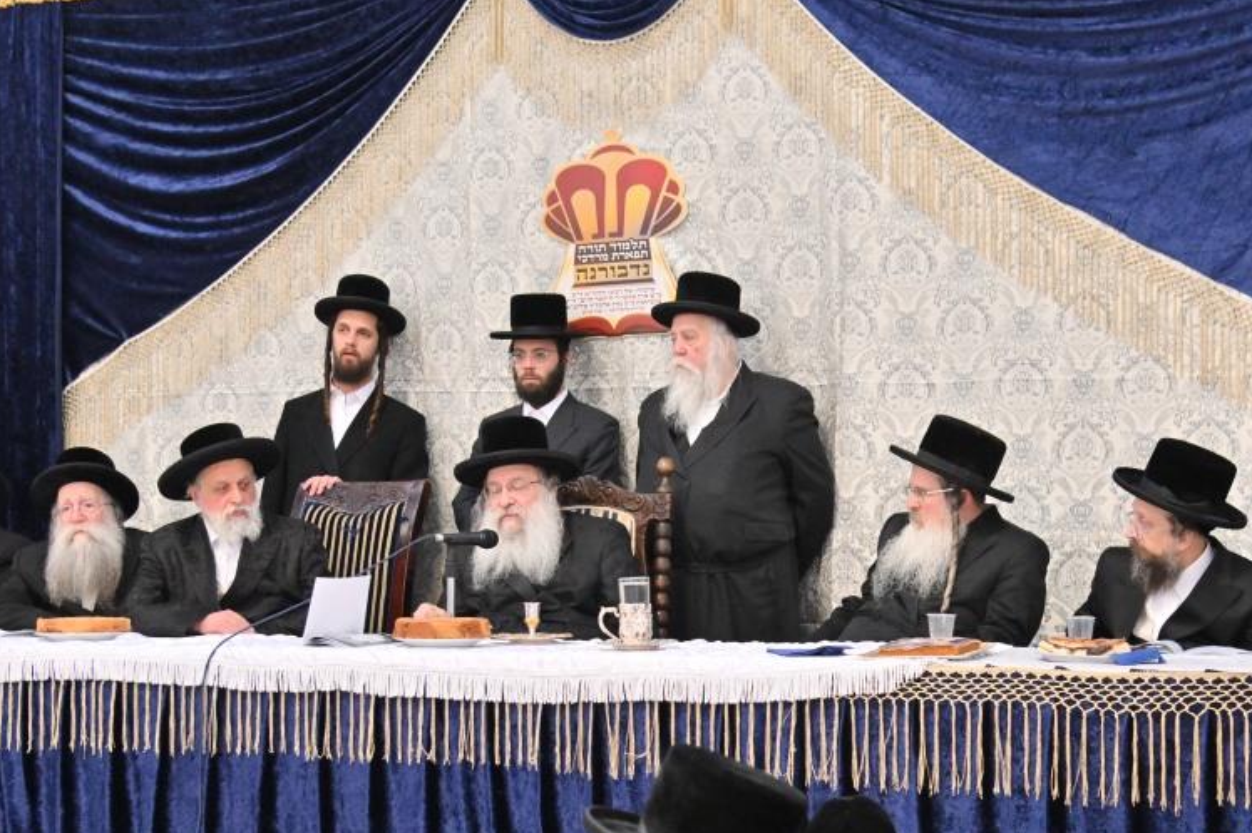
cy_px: 460
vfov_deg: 21.5
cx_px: 691
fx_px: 2190
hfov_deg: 31.9
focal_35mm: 63
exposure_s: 1/160
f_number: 4
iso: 1000
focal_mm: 31
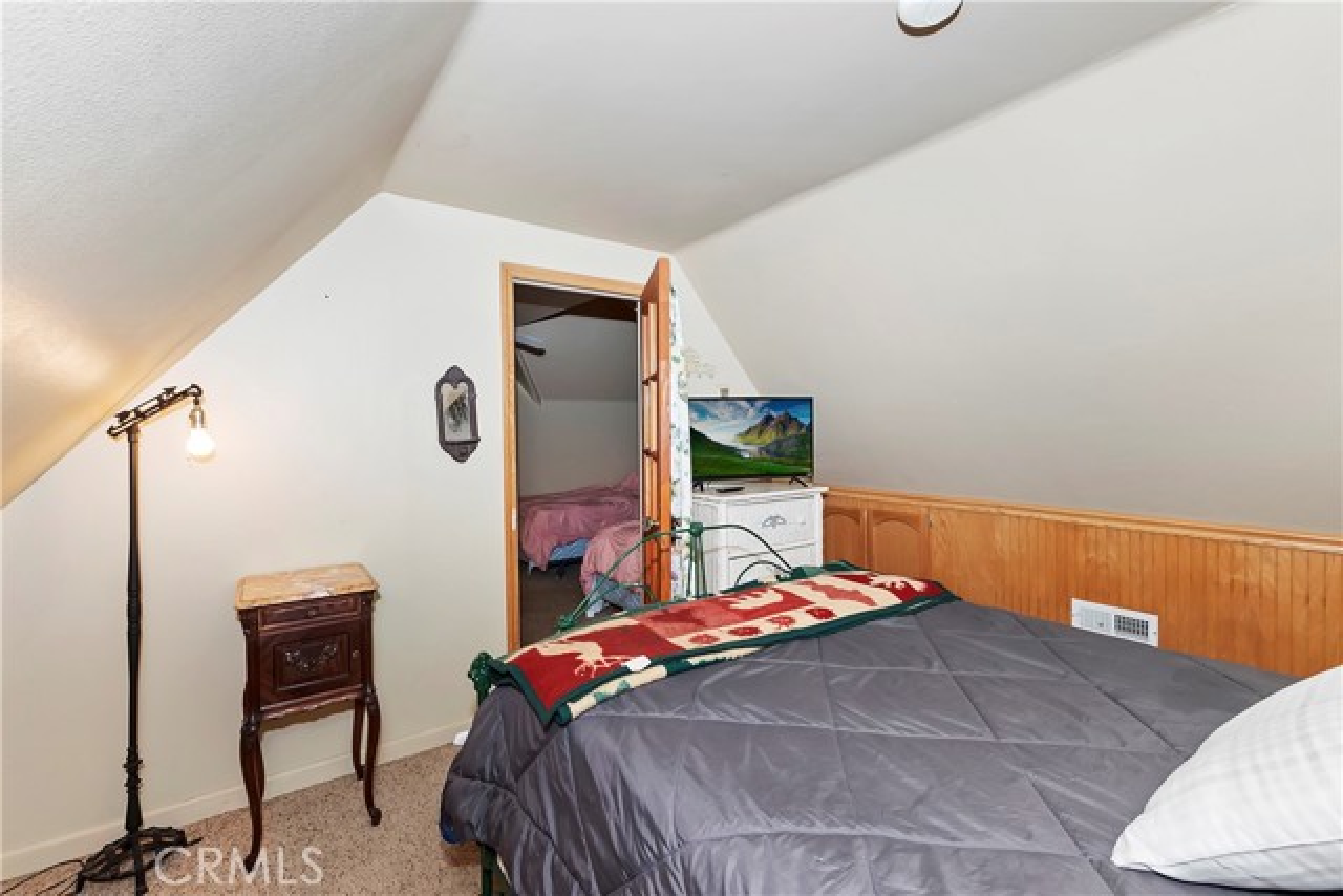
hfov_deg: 100.4
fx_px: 560
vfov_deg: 77.4
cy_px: 448
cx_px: 672
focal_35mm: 15
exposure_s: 1/30
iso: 400
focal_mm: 10
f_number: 8
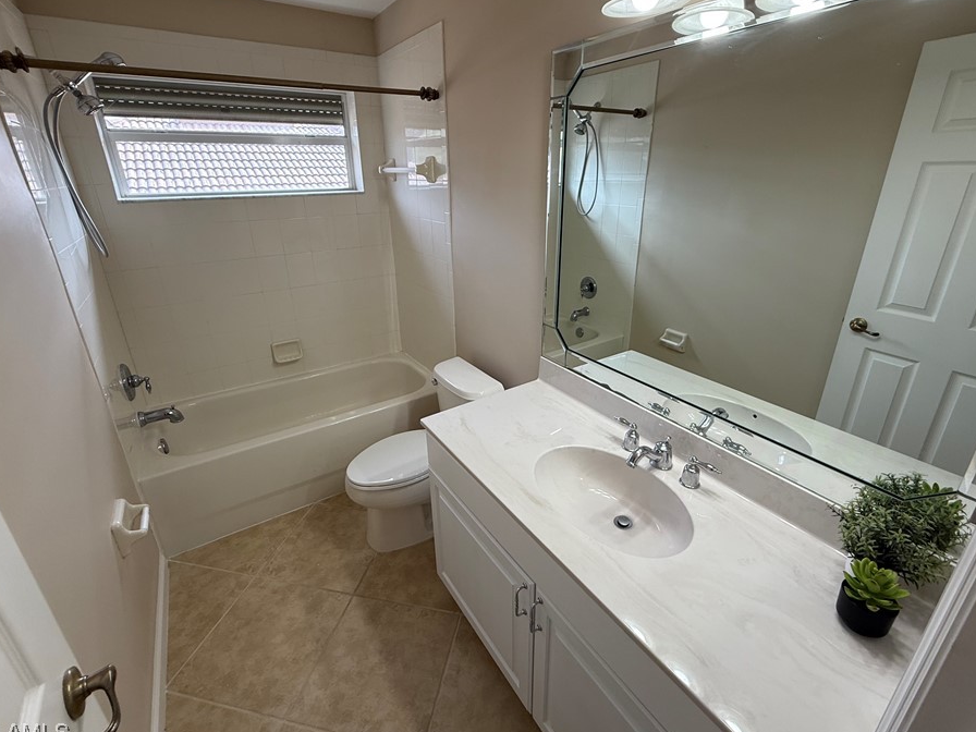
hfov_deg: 94.5
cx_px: 493
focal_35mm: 16
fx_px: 451
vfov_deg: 78.0
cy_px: 339
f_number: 2.2
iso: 80
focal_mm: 2.22
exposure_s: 1/120
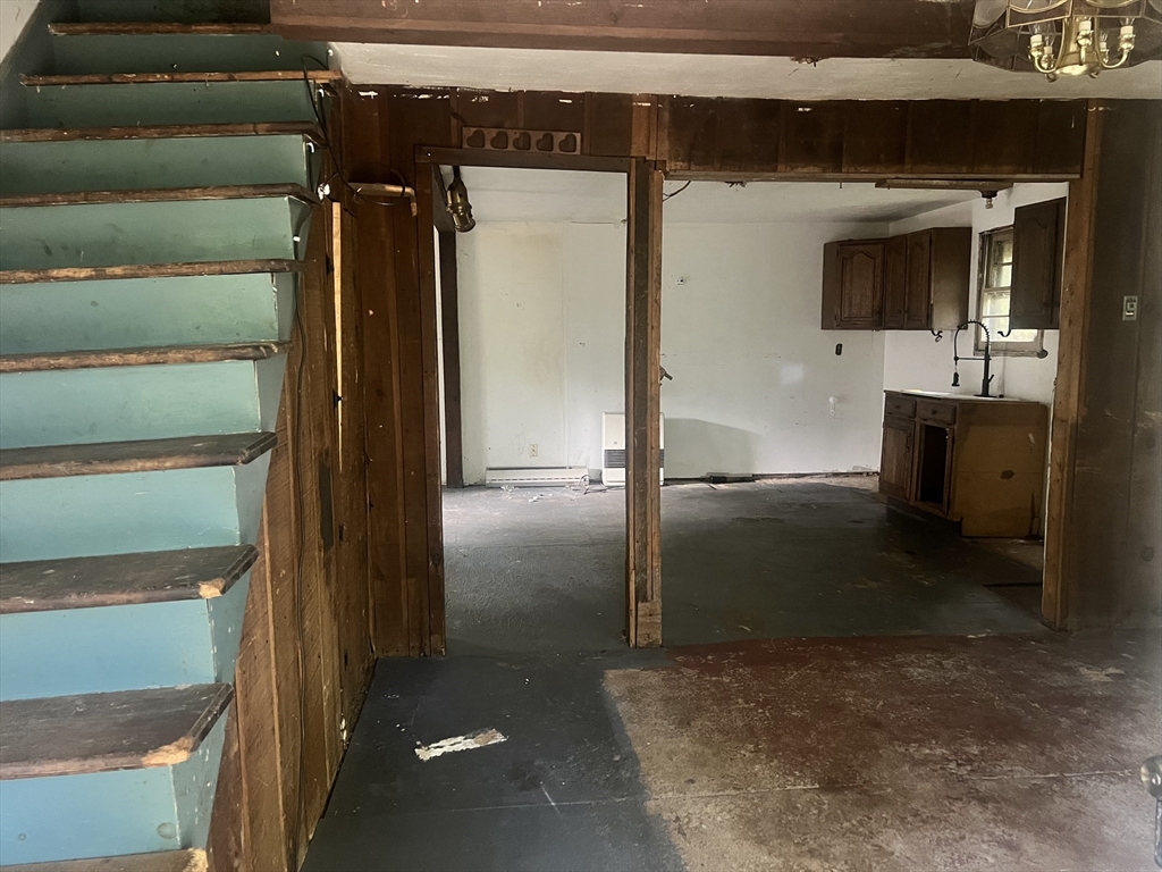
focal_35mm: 26
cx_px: 581
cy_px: 436
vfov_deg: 53.1
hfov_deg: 67.3
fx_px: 873
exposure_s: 1/33
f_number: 1.5
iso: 640
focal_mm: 5.7
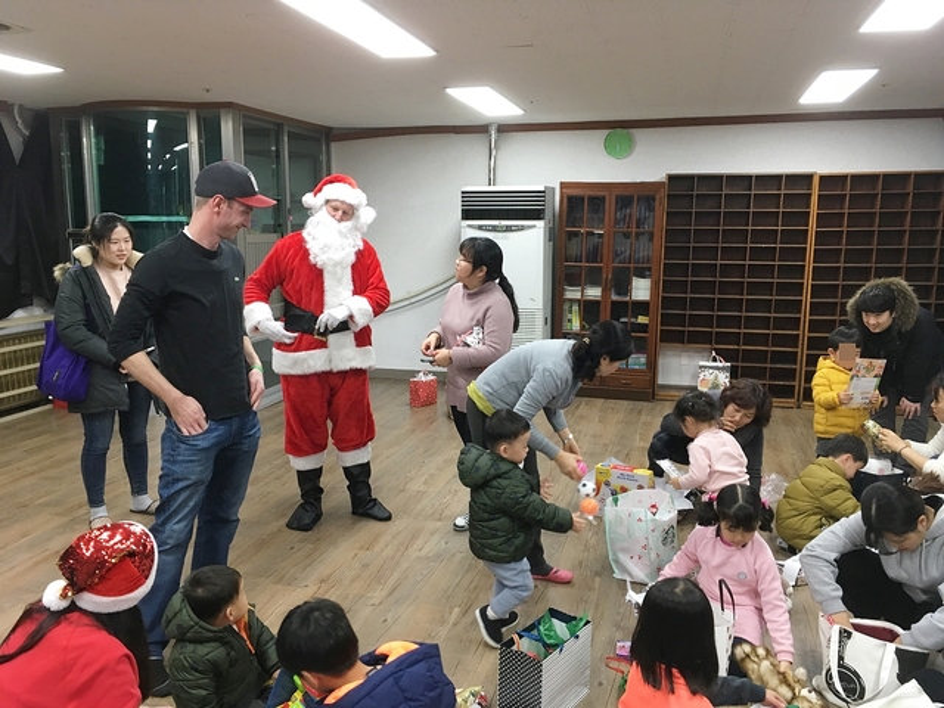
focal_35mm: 29
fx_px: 791
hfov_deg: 61.7
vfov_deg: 48.2
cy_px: 354
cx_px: 472
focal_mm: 4.15
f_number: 2.2
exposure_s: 1/30
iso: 100
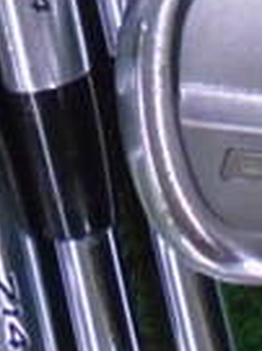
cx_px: 78
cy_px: -265
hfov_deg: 12.0
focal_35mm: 123
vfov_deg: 14.3
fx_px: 1243
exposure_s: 1/125
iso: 800
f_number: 3.2
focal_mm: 4.6
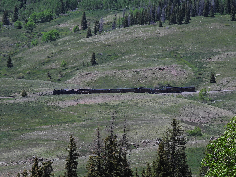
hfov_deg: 9.9
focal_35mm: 200
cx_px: 118
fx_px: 1364
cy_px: 88
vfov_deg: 7.4
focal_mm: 35.7
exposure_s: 1/1000
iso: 100
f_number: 4.5
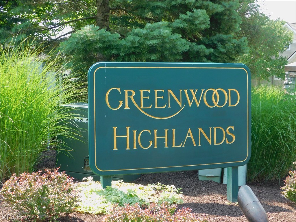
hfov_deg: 32.7
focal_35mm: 59
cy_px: 111
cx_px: 148
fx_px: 505
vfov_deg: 24.8
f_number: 4
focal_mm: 10.4
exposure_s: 1/200
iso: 125
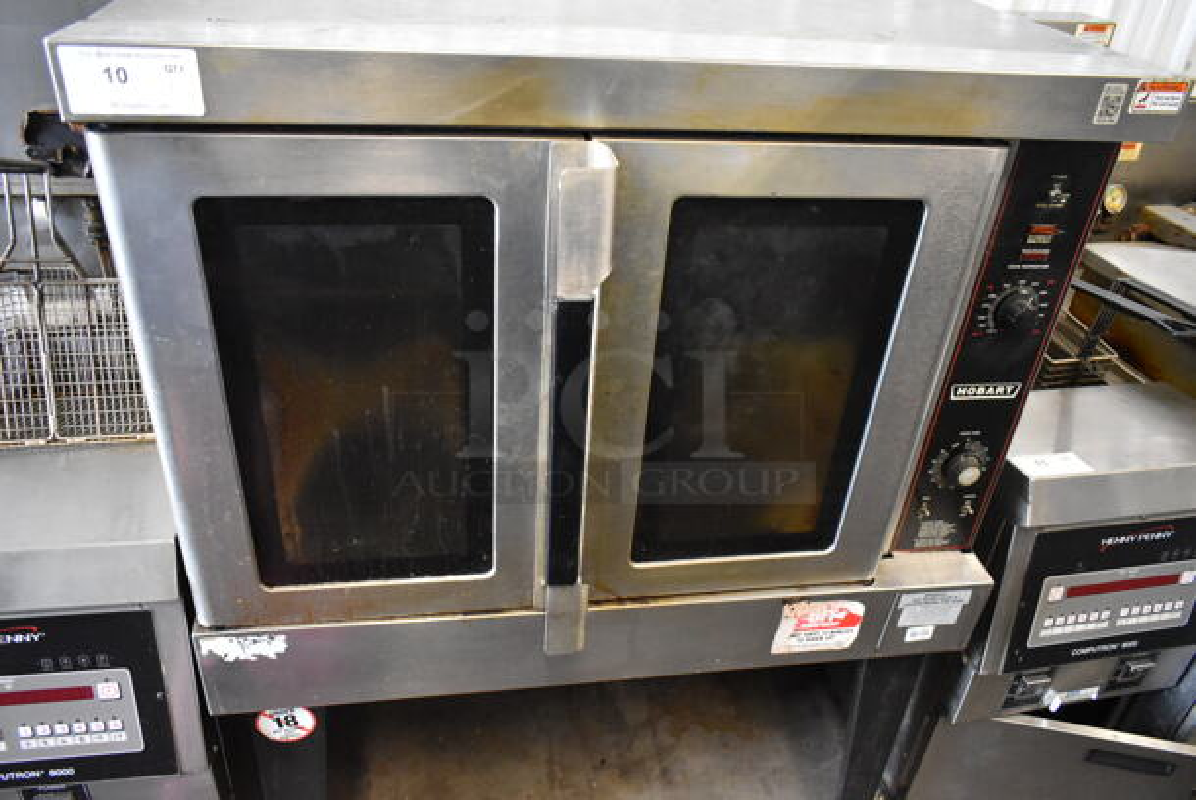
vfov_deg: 48.0
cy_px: 400
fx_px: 898
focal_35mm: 27
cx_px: 598
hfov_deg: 67.3
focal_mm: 18
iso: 5000
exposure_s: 1/125
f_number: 3.5
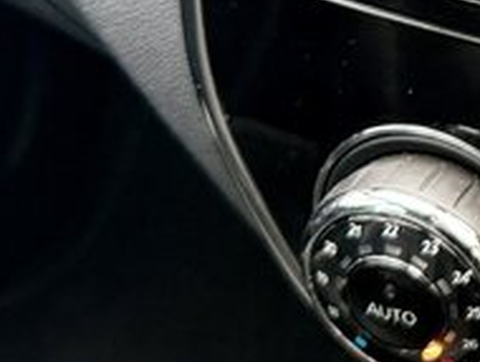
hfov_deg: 17.0
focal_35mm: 101
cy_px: -139
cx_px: 783
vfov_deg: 14.0
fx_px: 1402
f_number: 1.78
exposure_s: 1/60
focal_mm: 6.76
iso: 400
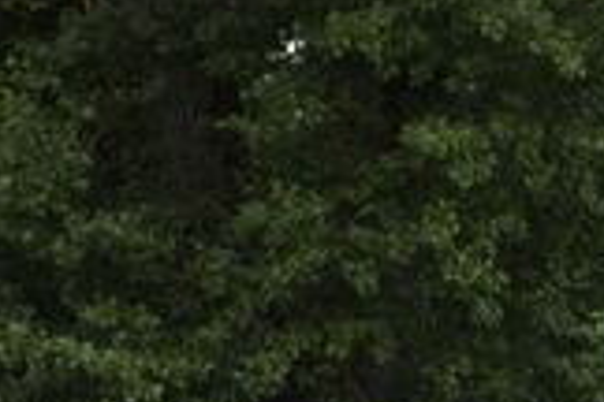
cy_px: 704
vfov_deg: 10.4
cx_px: 977
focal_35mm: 125
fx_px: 2097
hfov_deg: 14.9
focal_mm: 18
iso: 200
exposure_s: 1/250
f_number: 8
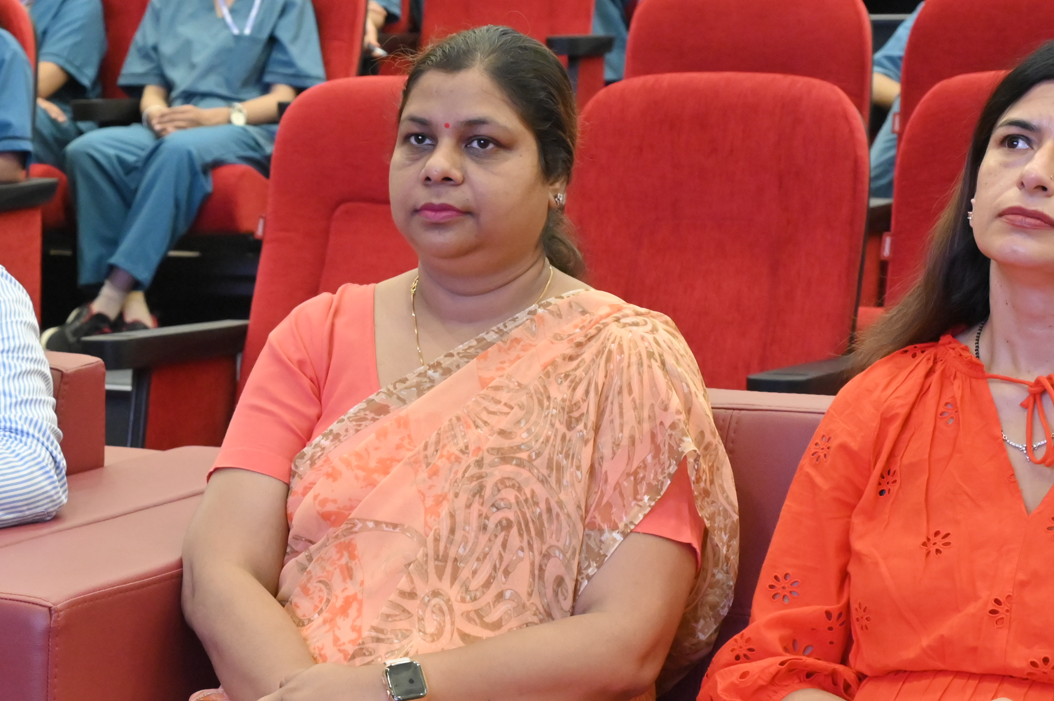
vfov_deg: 14.2
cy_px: 468
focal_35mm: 96
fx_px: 2808
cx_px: 193
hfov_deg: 21.0
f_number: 5.6
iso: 5000
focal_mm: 42
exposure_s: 1/50
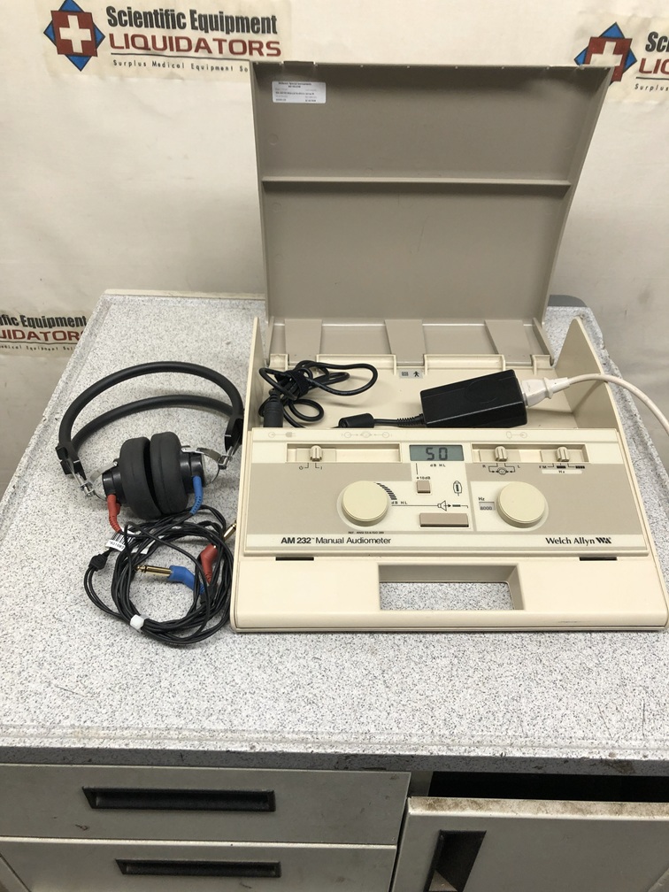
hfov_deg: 49.7
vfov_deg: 63.4
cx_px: 334
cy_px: 446
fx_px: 722
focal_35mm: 28
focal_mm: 3.99
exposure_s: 1/40
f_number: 1.8
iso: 25
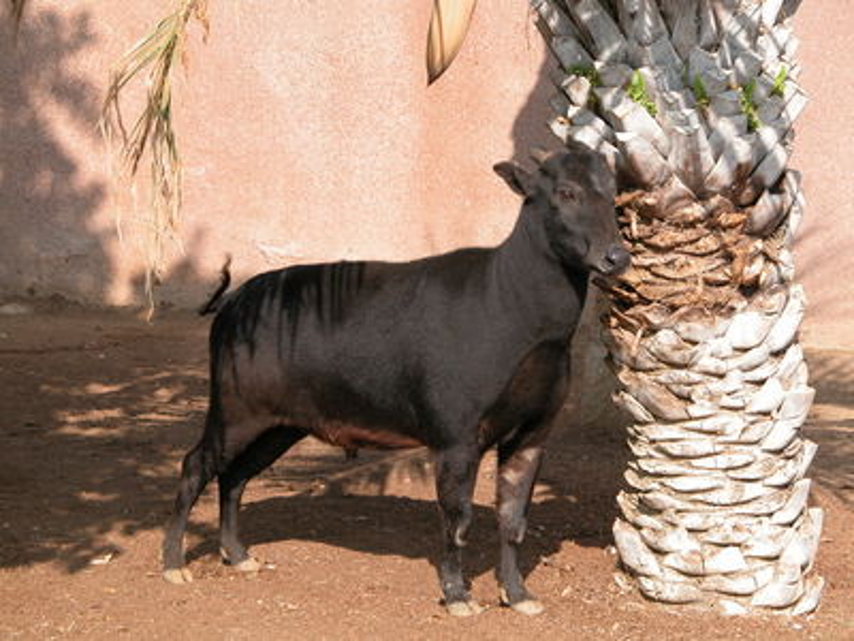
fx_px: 3059
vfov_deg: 12.0
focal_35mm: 124
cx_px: 427
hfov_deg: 15.9
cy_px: 320
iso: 100
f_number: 4.8
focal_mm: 31.9
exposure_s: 1/220
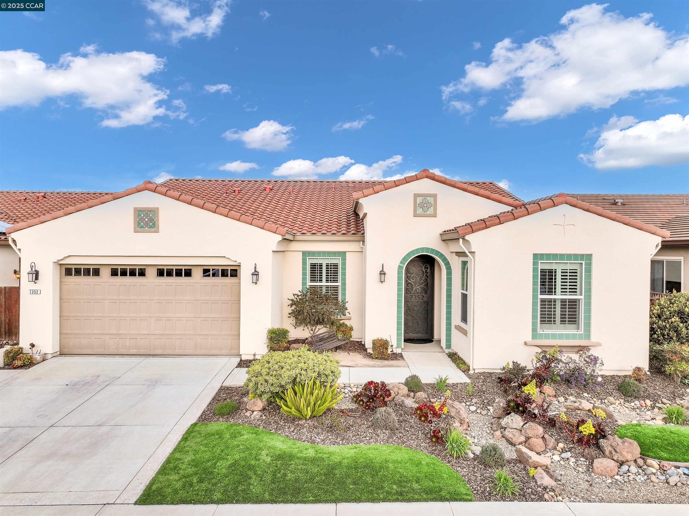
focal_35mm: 24
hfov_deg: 71.6
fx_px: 477
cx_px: 344
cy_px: 258
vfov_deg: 56.8
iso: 190
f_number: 2.8
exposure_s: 1/1000
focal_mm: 12.29
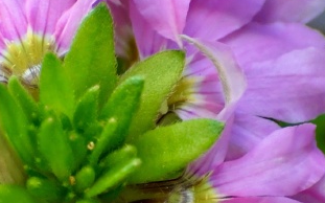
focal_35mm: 1297
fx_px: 11482
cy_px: 76
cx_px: 98
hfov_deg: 1.6
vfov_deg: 1.0
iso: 1600
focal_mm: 220
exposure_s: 1/500
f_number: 5.6
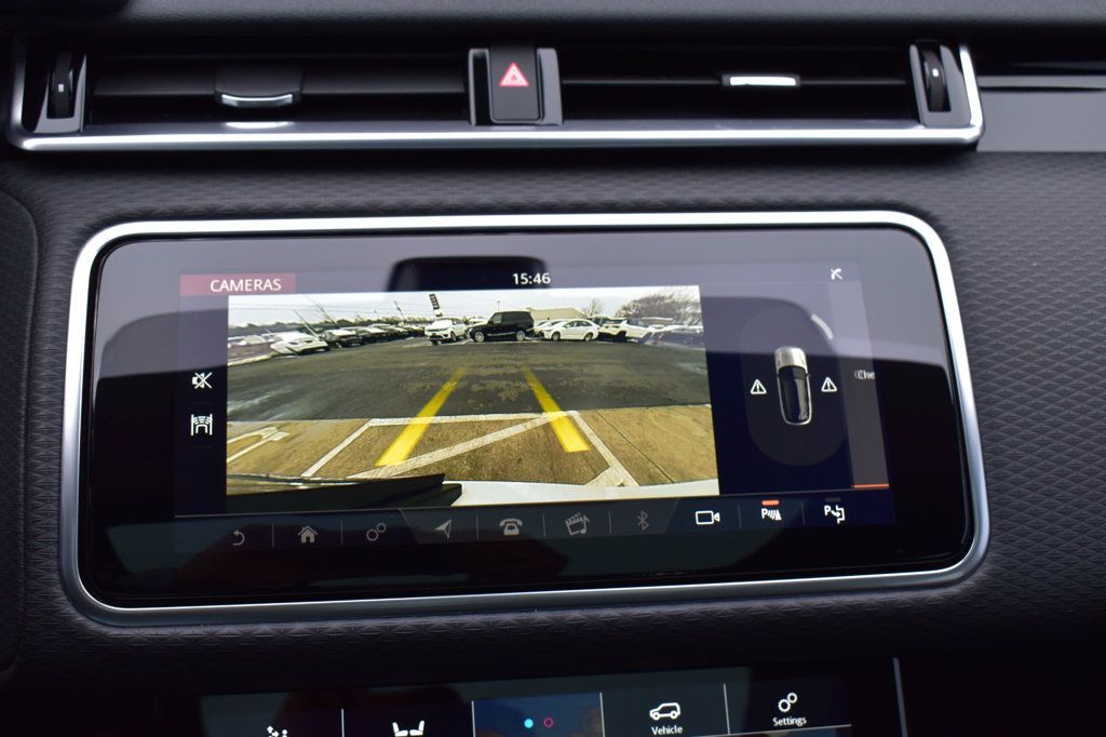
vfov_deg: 31.9
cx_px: 553
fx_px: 1290
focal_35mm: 42
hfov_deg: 46.4
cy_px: 368
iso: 400
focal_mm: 28
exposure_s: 1/25
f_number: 7.1
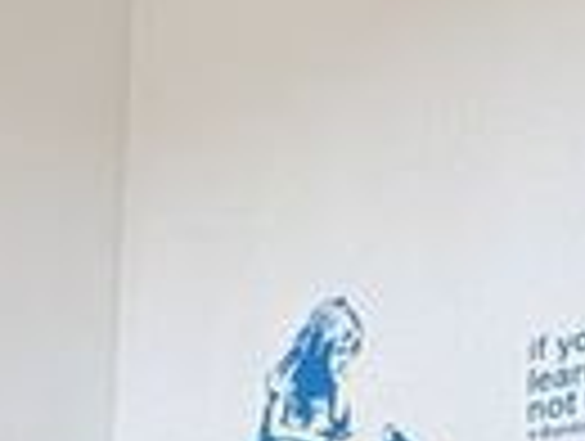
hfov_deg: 16.1
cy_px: 855
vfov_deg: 12.1
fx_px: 1862
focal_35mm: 110
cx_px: -338
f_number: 2.2
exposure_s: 1/60
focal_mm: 2.22
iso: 320
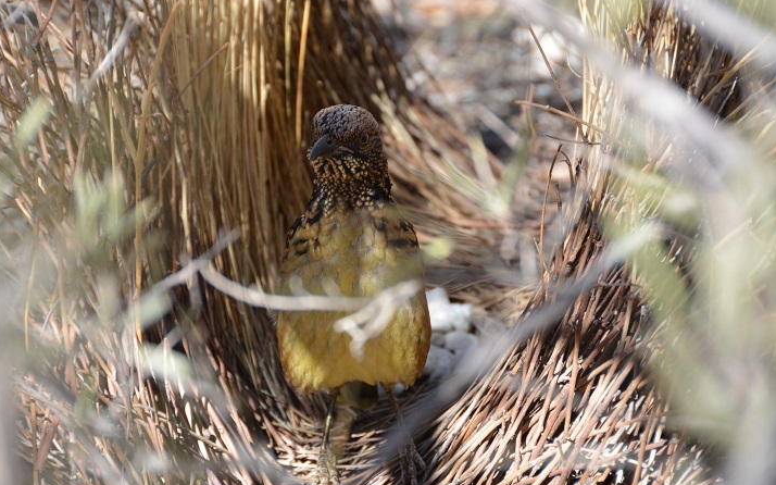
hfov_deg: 6.5
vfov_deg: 4.1
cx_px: 370
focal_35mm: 321
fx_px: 6788
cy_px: 228
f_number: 5.6
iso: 800
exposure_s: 1/640
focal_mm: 200
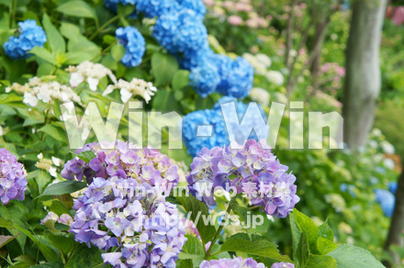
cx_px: 202
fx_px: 756
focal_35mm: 68
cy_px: 134
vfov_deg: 20.1
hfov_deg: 29.9
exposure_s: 1/200
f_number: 5.6
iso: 200
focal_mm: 45
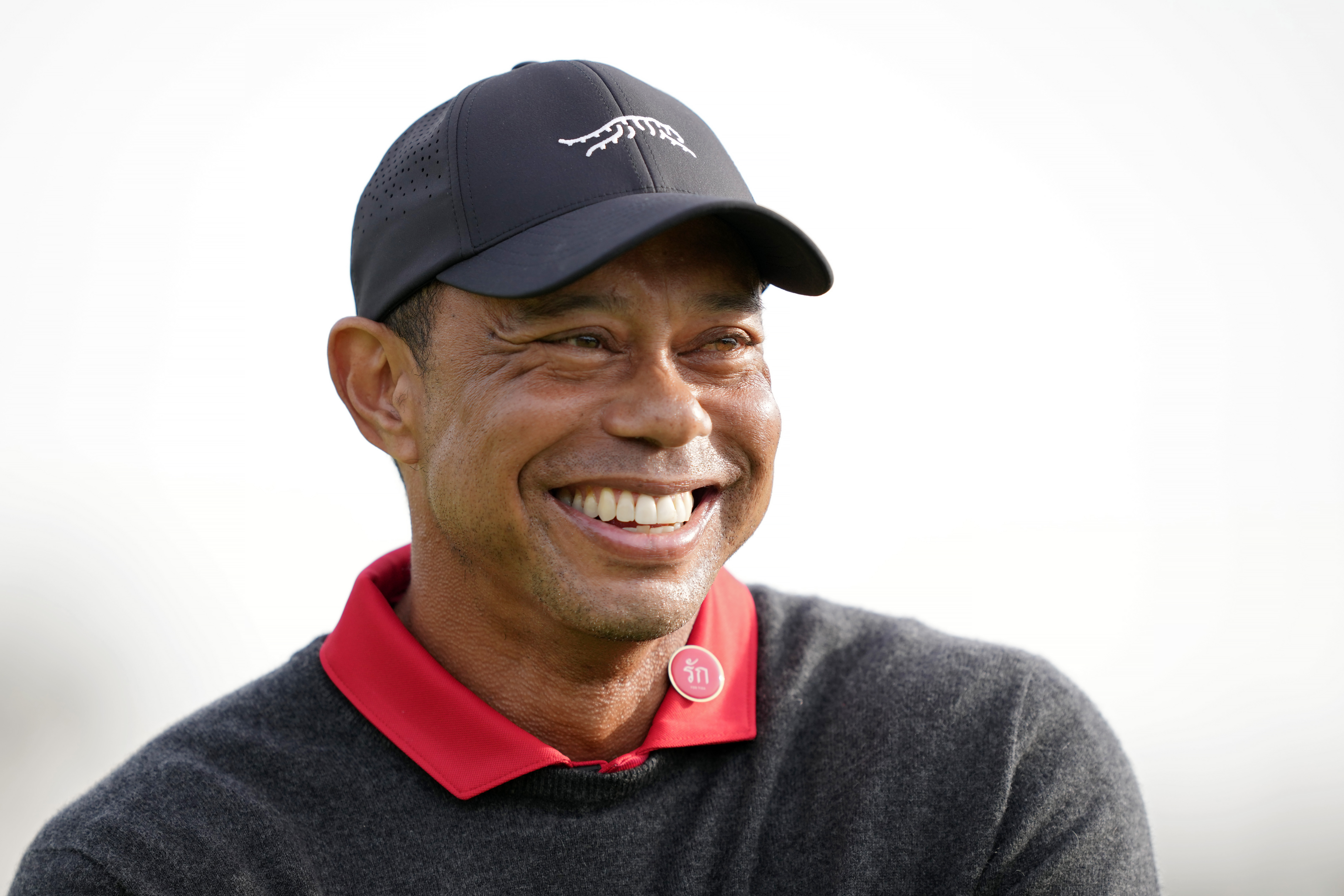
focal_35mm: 446
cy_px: 458
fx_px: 16650
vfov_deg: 3.1
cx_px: 630
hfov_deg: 4.6
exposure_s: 1/1600
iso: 400
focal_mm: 400
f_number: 2.8
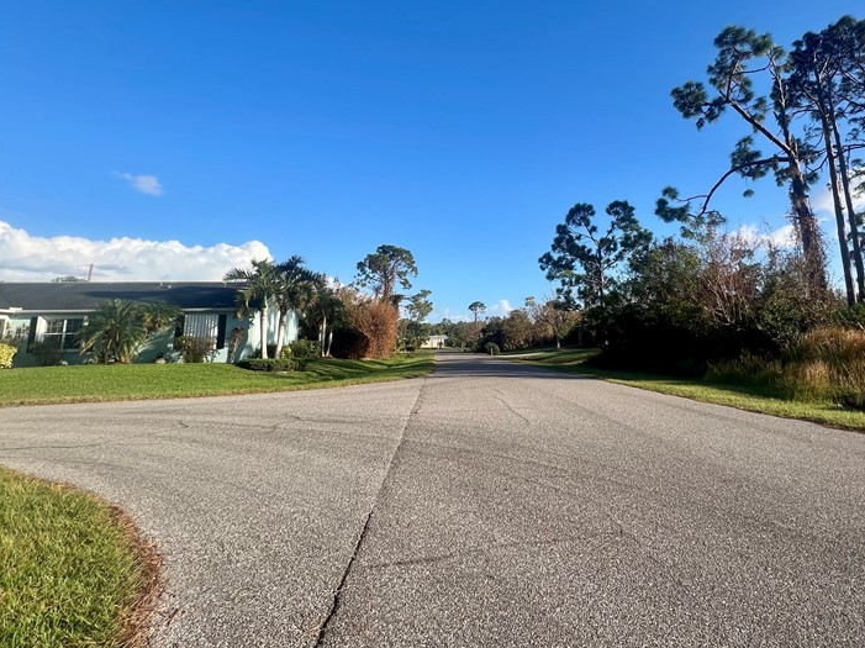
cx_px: 518
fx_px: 475
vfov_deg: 67.8
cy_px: 251
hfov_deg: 83.7
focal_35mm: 19
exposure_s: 1/1220
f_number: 1.8
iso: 32
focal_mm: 1.57
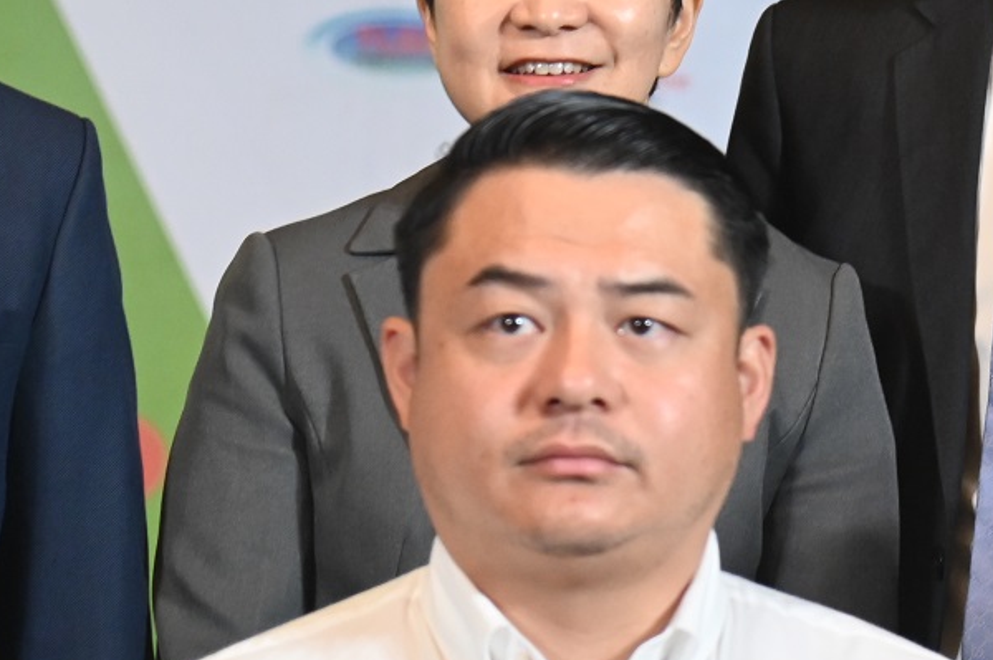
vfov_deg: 3.8
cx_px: 1136
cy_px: -169
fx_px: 10004
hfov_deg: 5.7
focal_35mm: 363
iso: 4500
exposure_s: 1/250
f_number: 4
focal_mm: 120
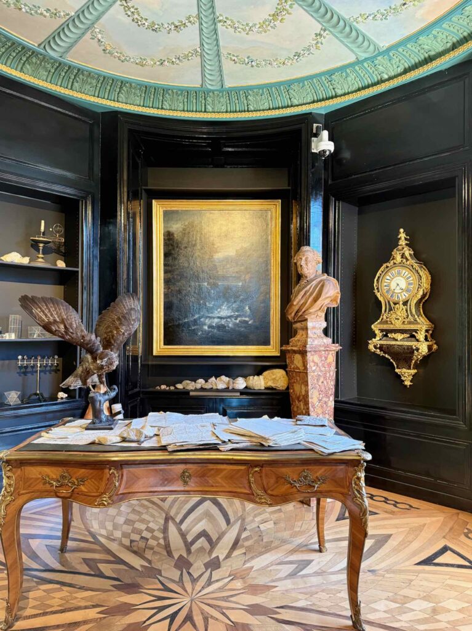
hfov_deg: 56.8
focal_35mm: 24
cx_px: 236
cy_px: 316
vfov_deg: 71.6
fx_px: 437
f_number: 1.78
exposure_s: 1/60
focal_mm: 6.76
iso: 250
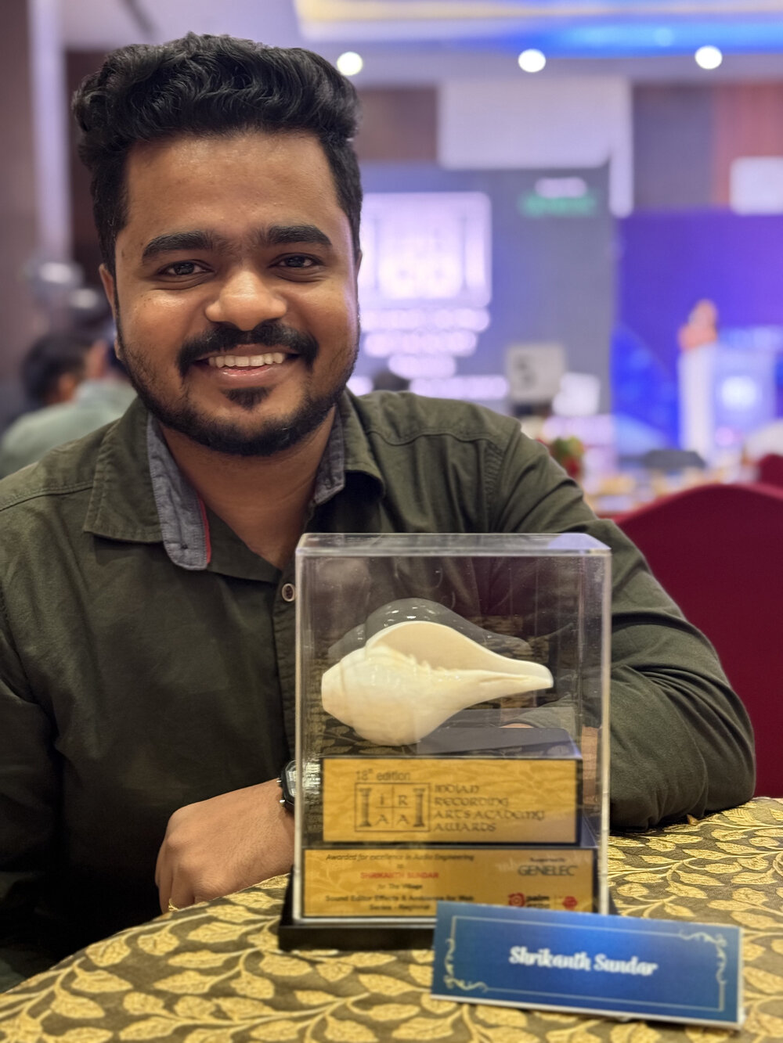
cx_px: 392
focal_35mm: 48
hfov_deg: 30.3
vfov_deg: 39.7
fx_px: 1447
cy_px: 522
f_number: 1.78
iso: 400
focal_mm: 6.76
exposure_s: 1/25
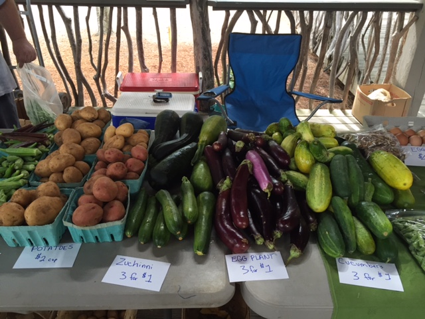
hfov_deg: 61.7
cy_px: 160
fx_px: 356
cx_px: 212
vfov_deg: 48.2
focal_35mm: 29
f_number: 2.2
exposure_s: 1/30
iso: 40
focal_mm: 4.15
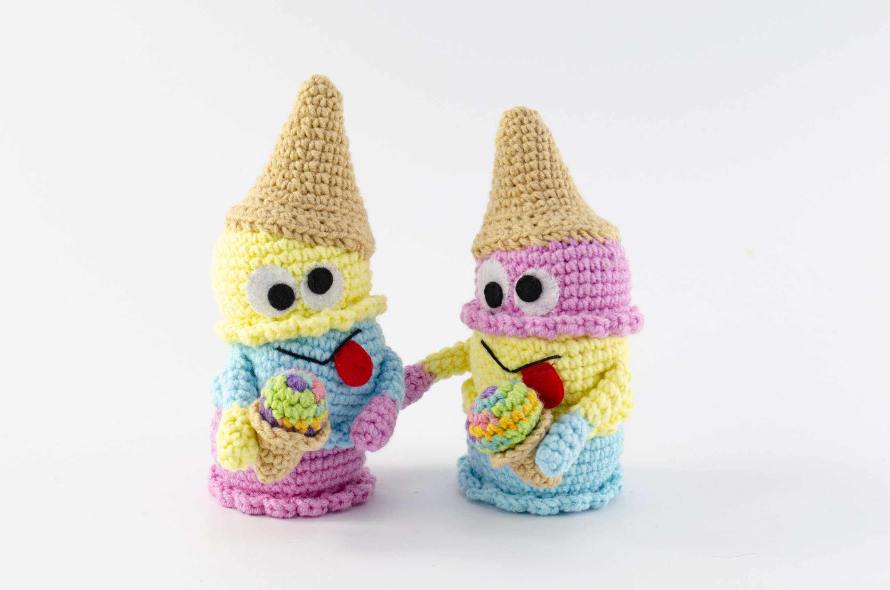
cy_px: 295
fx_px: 1554
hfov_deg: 32.0
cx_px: 445
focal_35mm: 63
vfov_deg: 21.5
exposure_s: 1/25
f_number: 11
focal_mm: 42
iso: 100
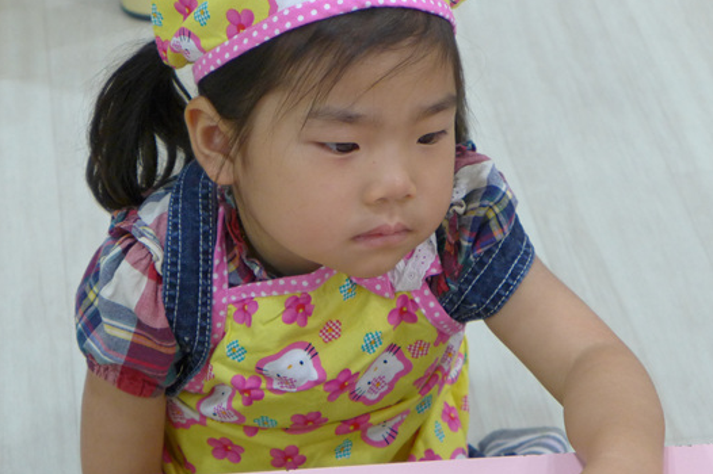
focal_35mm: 114
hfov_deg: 18.0
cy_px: 187
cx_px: 351
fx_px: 2256
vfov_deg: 12.0
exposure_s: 1/125
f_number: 2.3
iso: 400
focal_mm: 17.7
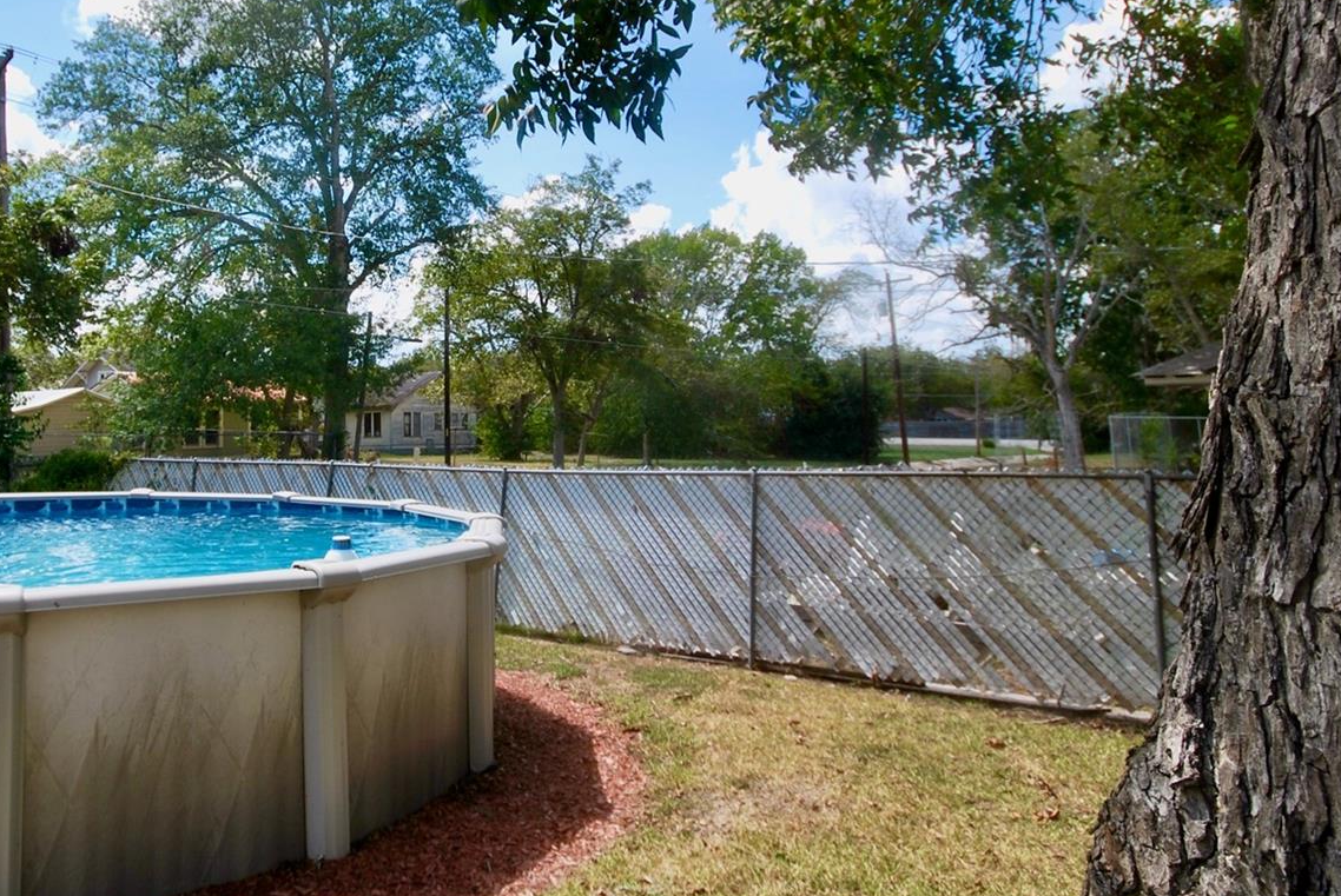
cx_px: 390
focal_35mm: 27
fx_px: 1007
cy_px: 263
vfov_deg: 46.8
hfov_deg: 64.6
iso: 100
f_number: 8
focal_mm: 10
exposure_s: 1/200
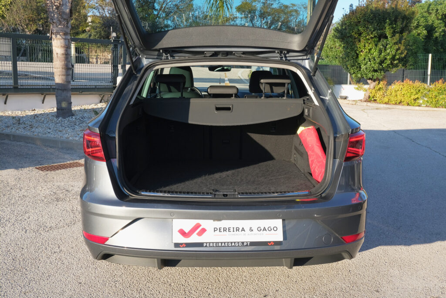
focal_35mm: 37
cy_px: 149
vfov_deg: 36.0
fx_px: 458
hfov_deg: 51.9
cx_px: 223
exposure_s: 1/60
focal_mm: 24.9
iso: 160
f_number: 10
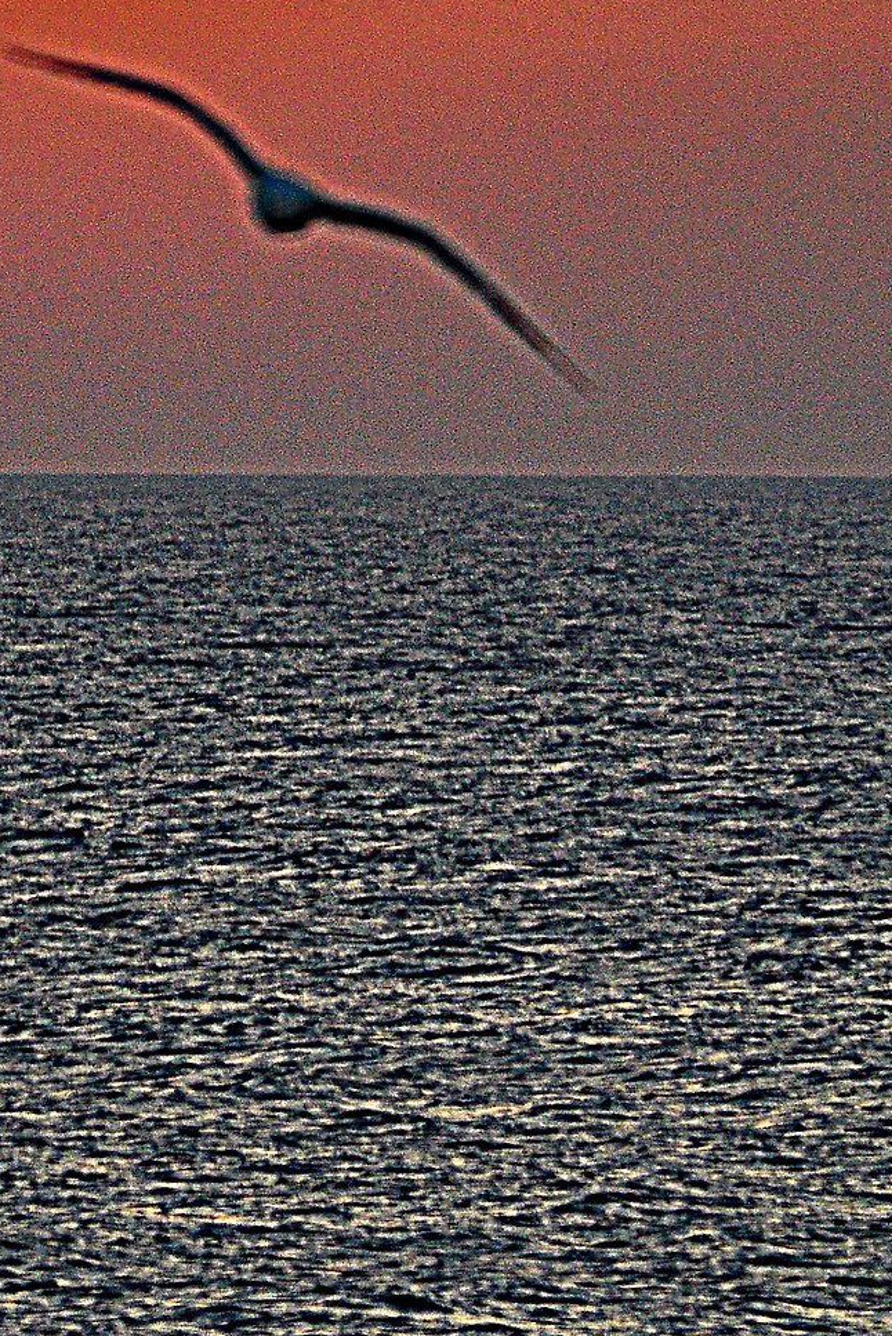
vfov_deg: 1.9
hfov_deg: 1.2
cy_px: 83
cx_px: 32
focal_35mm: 1114
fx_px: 41371
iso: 450
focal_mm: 300
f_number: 8
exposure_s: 1/750
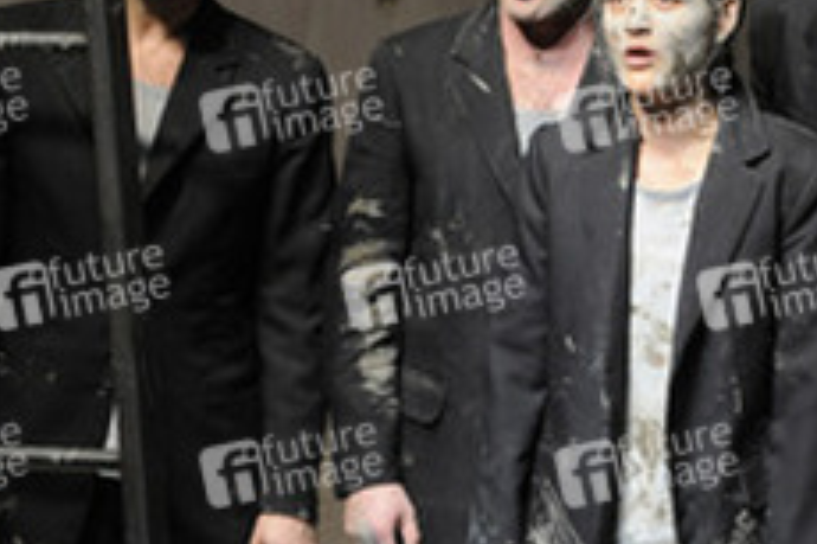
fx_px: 4445
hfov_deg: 10.5
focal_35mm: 196
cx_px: 694
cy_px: 199
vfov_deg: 7.0
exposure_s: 1/250
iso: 3200
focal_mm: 100
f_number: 7.1
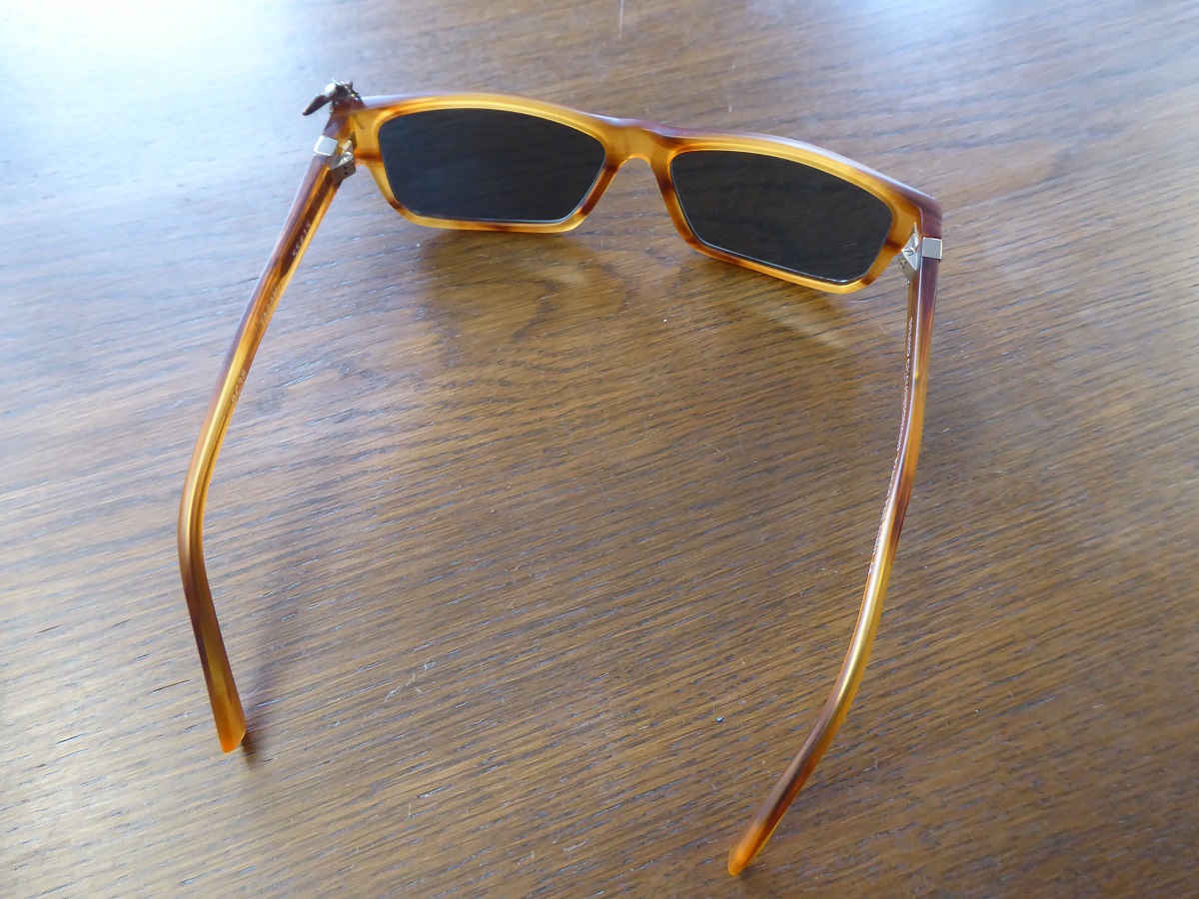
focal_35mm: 29
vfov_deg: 48.2
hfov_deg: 61.7
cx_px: 600
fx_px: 1004
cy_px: 450
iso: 400
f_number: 3.5
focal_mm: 5
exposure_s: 1/30
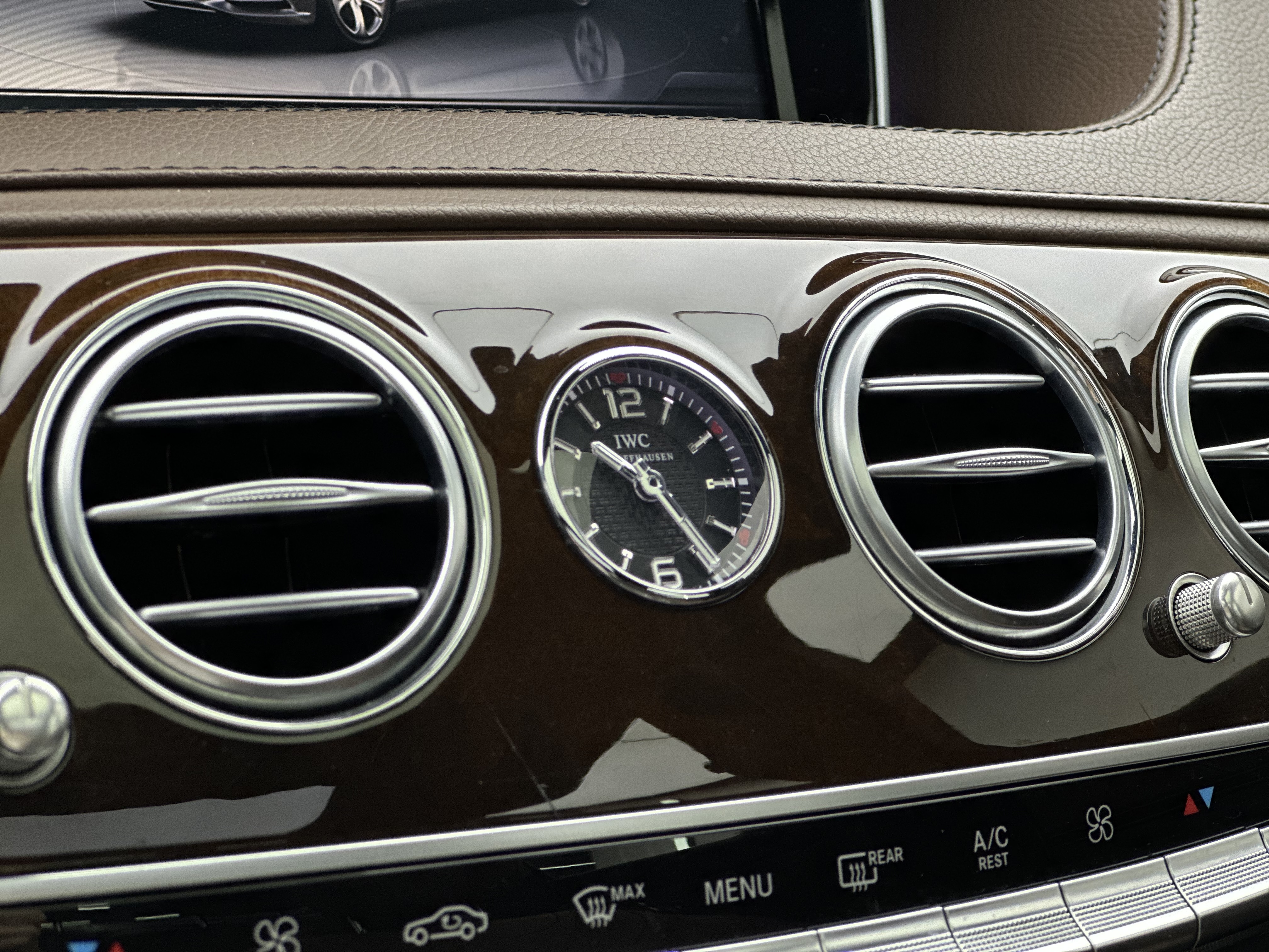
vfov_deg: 19.1
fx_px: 2823
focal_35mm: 77
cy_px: 476
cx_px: 634
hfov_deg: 25.3
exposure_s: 1/50
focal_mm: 9
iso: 125
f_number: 2.8
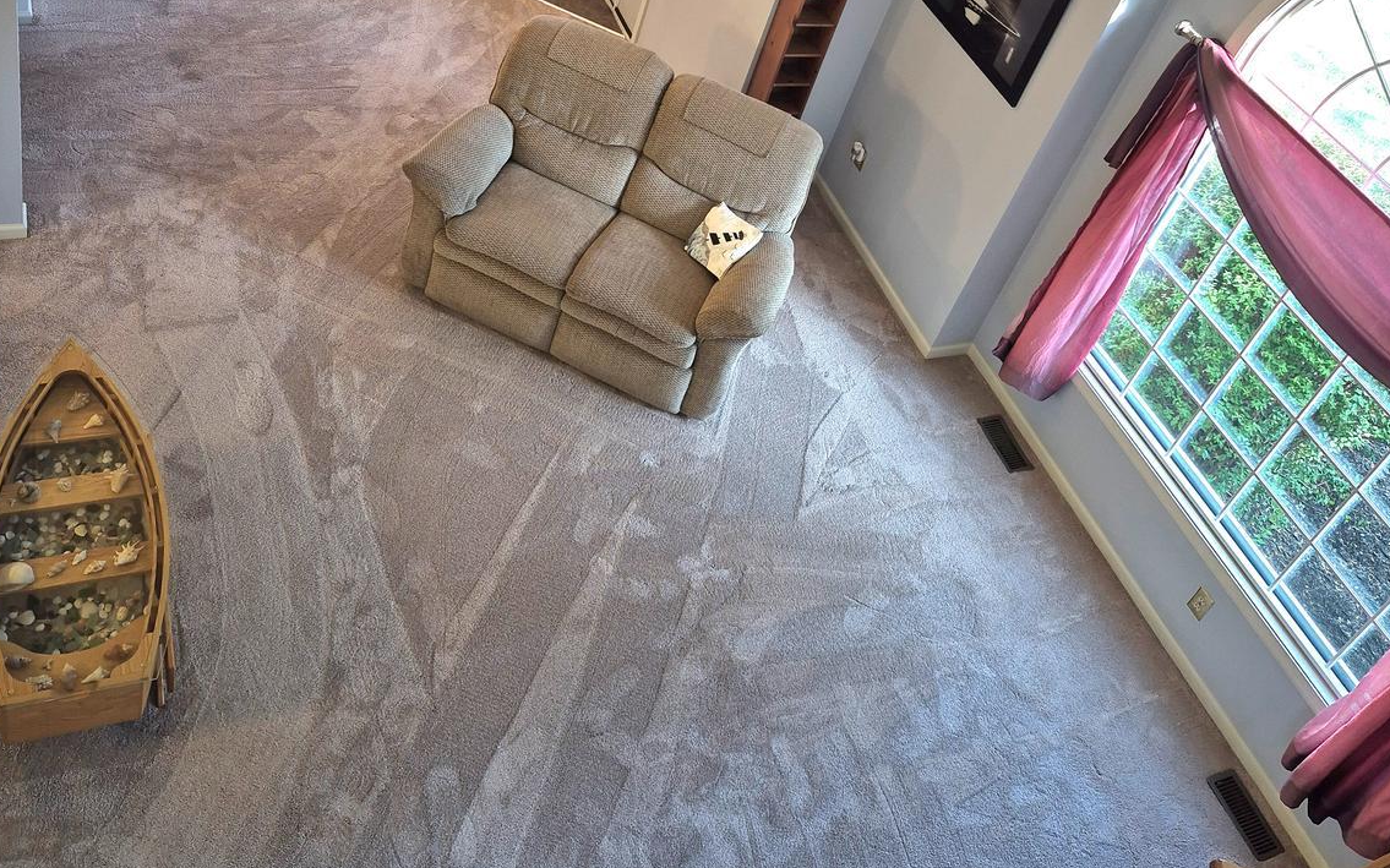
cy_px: 71
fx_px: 1250
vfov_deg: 35.8
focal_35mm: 33
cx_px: 688
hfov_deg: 58.2
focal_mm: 5.4
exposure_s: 1/40
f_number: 1.8
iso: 100
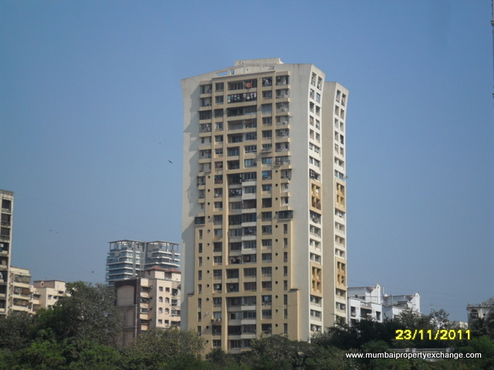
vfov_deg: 17.2
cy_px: 185
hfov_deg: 22.8
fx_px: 1227
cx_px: 247
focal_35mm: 86
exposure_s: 1/1000
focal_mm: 15.4
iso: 100
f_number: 4.3
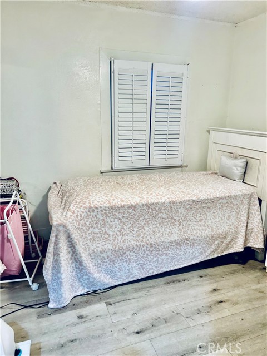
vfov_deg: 67.3
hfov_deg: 53.1
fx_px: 267
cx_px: 134
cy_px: 178
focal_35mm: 26
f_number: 1.5
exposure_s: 1/60
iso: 250
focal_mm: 5.7
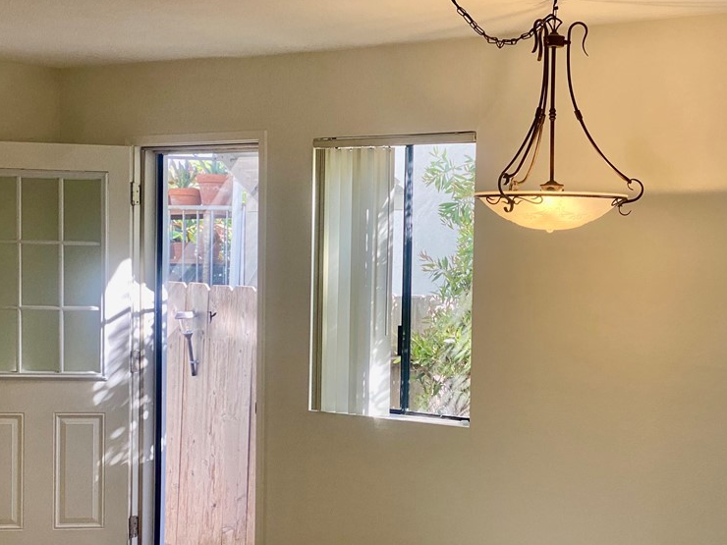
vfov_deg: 20.4
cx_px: 463
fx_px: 1512
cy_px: 342
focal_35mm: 72
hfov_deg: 26.9
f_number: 2
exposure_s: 1/120
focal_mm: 6
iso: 125
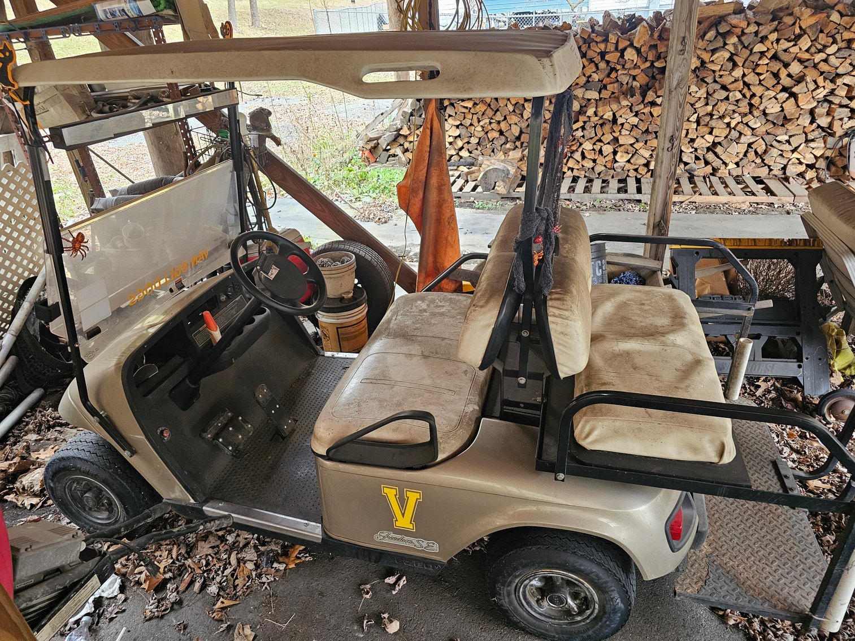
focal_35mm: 23
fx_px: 568
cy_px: 320
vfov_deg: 58.9
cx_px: 428
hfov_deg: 73.9
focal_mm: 6.3
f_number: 1.7
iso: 640
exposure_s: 1/120
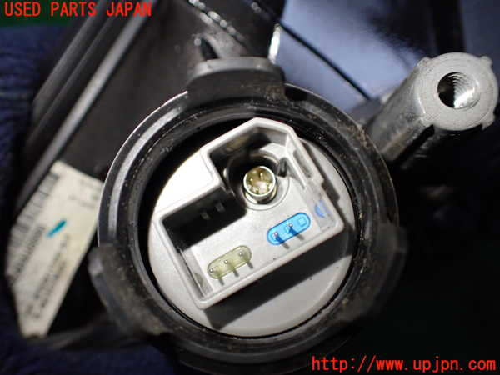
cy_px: 188
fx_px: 433
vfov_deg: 46.8
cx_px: 250
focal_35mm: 30
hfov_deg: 60.0
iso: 400
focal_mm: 5.4
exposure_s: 1/125
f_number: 2.3
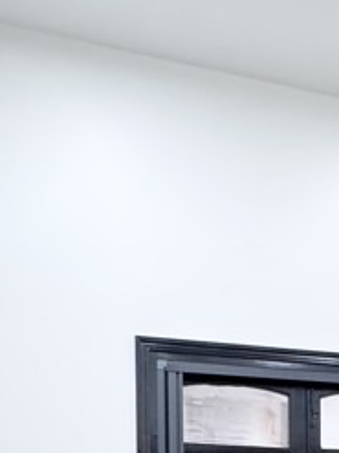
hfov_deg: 23.5
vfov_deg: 29.3
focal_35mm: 58
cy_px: 523
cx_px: 381
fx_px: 758
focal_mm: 2.22
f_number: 2.2
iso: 320
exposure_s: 1/50
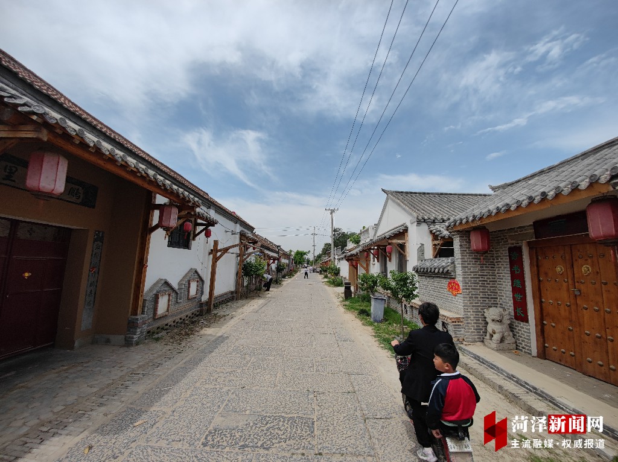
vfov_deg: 94.4
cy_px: 231
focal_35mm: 12
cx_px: 309
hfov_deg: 110.6
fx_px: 214
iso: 50
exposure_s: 1/1281
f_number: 2.2
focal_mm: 1.95
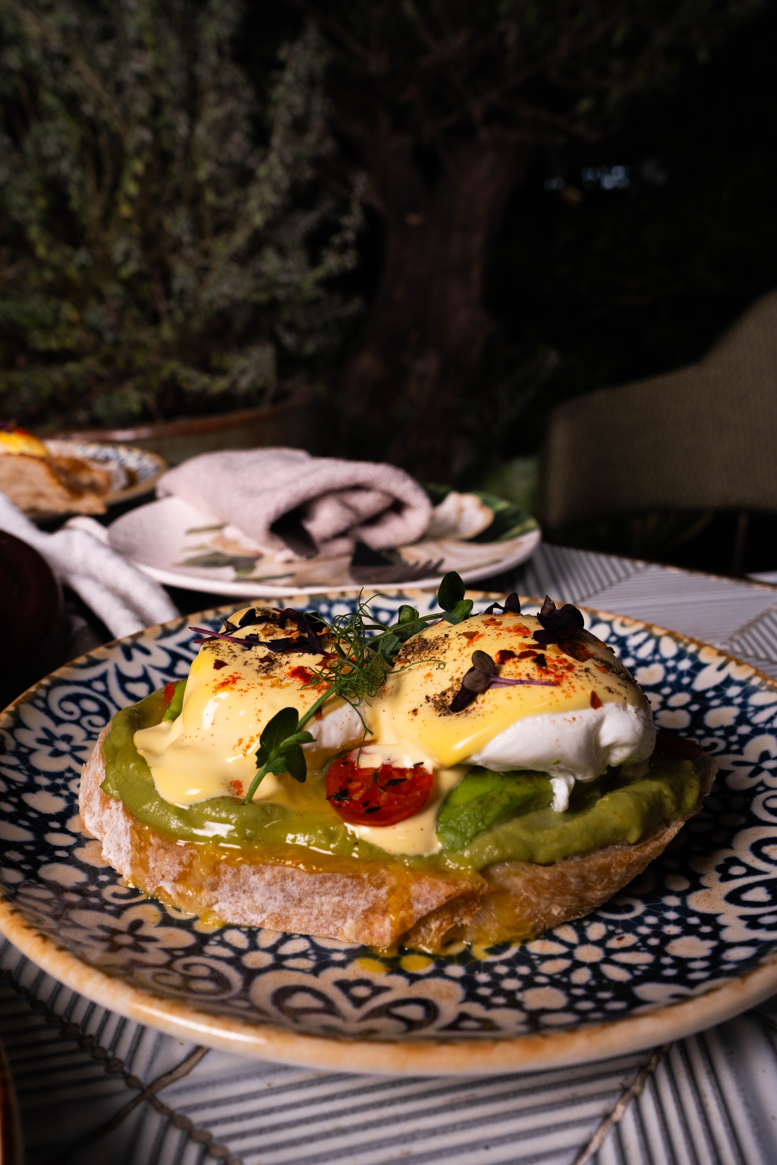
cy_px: 582
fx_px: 1004
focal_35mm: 31
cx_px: 388
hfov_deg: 42.3
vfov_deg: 60.3
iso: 400
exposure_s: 1/160
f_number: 9
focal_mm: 31
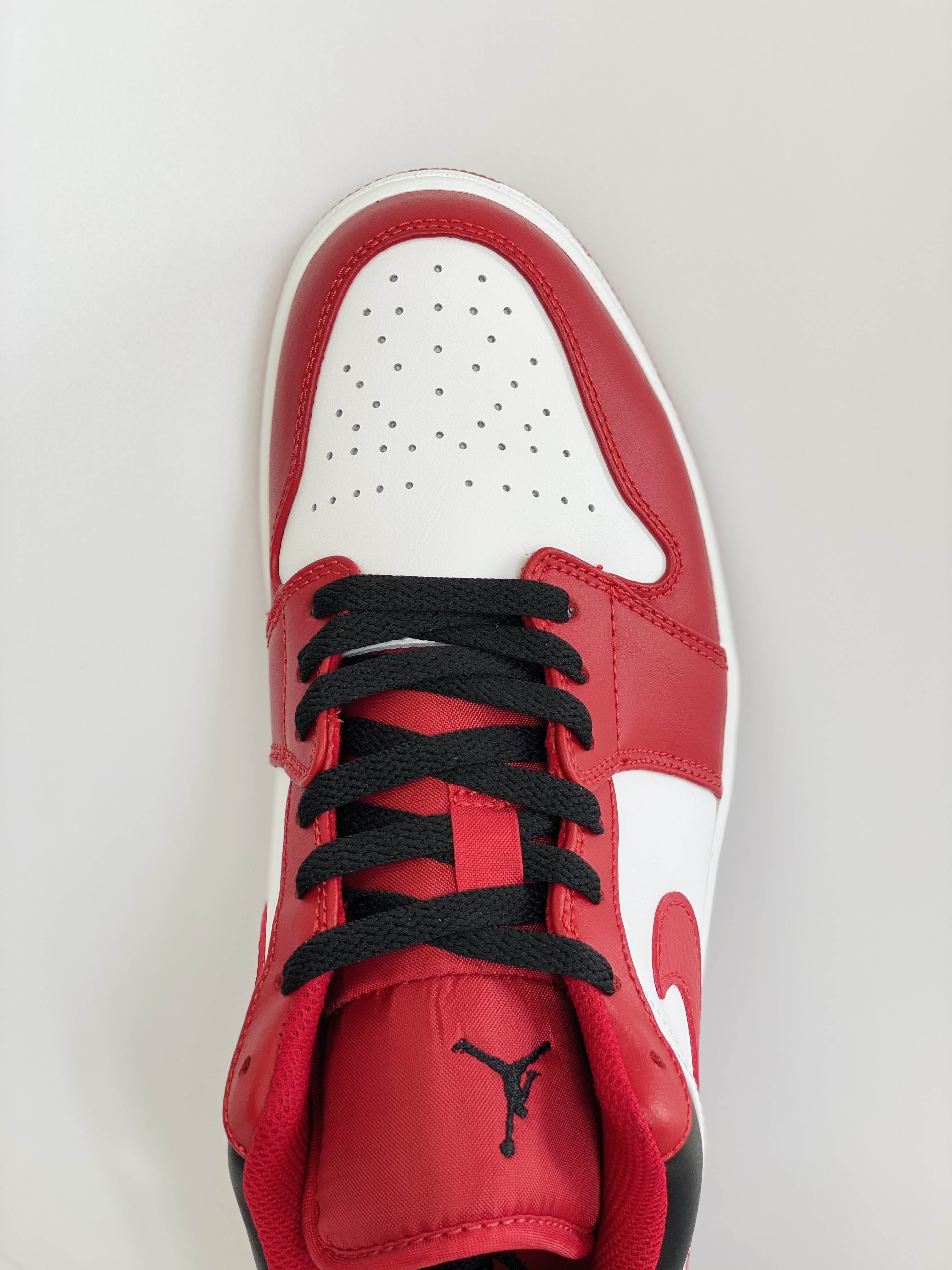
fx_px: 1907
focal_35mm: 52
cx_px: 476
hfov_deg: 28.0
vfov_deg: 36.8
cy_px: 635
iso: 25
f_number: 2
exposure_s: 1/100
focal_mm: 6
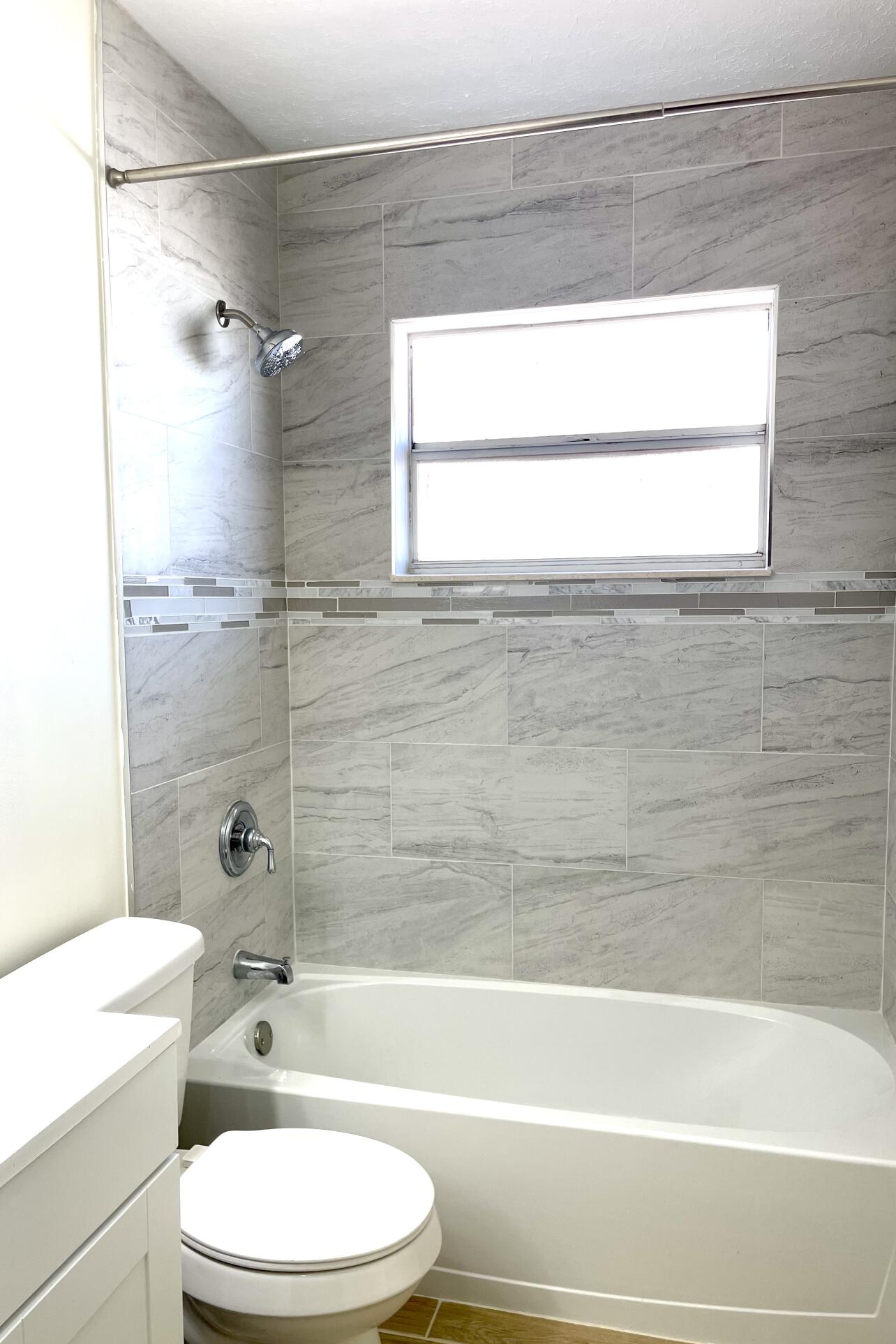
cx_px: 428
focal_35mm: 27
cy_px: 696
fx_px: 1008
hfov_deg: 47.9
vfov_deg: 67.4
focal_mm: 5.1
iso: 32
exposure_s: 1/120
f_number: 1.6
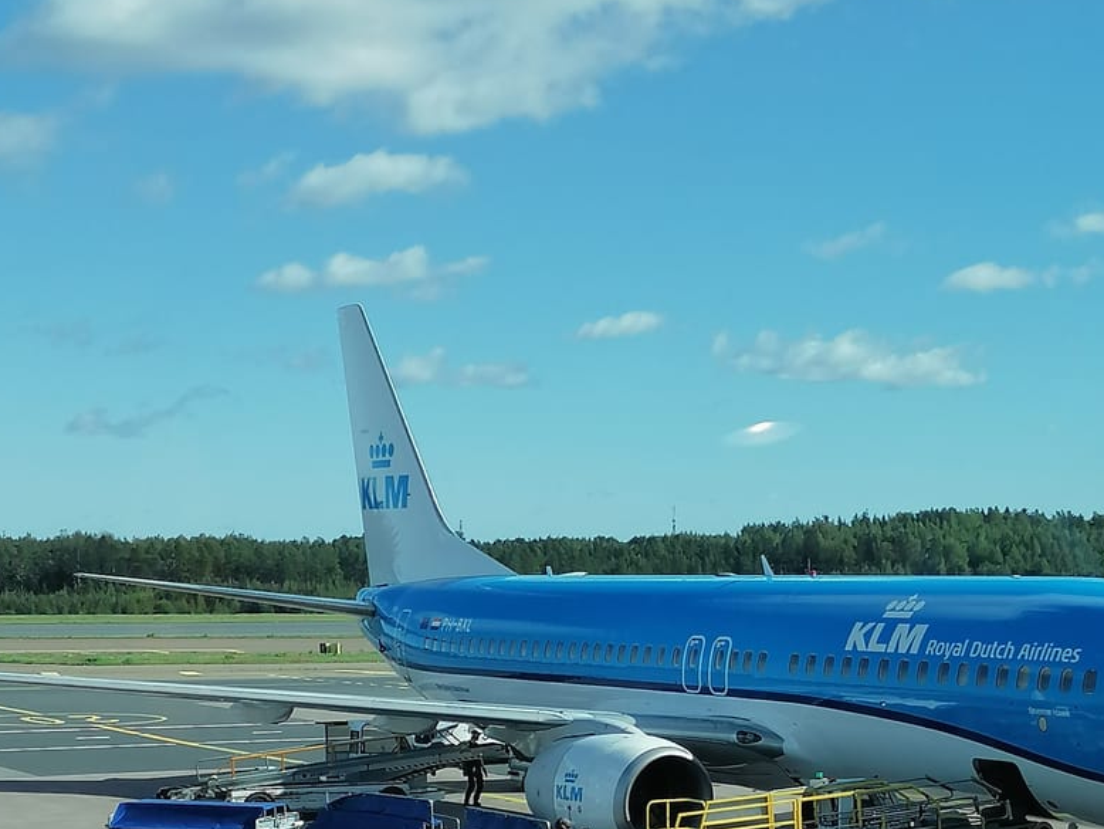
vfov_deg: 18.3
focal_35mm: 79
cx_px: 690
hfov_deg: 24.6
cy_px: 796
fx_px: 2520
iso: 50
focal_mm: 5.3
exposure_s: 1/788
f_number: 1.8
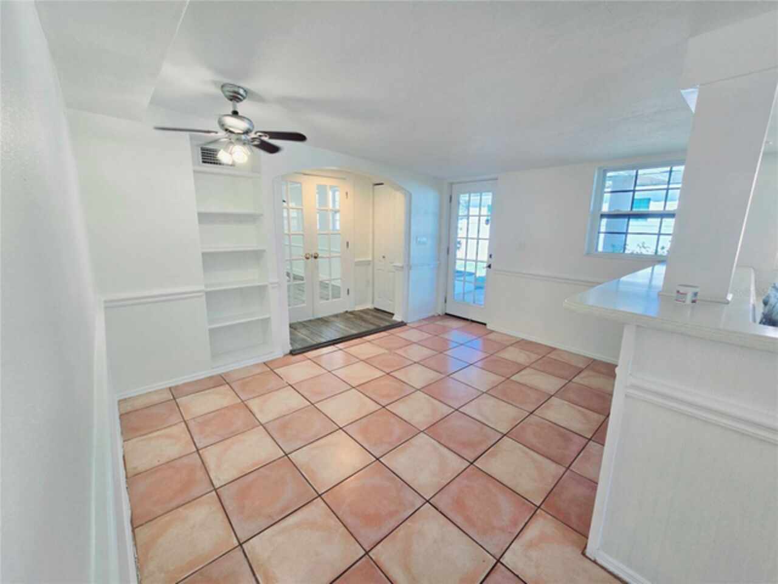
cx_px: 389
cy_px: 292
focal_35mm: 13
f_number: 2.2
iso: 64
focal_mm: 2.2
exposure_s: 1/60.2
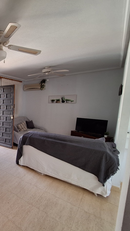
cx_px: -23
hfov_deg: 41.6
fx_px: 116
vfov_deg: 89.6
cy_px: 116
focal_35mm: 19
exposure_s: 1/50
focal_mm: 1.74
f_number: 2.2
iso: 80
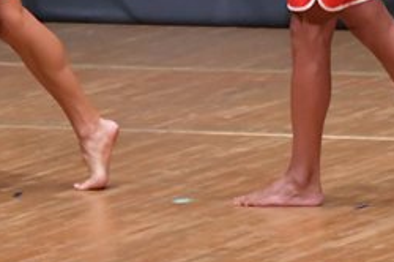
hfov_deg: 2.6
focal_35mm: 792
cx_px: 204
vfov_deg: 1.7
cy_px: -117
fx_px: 8657
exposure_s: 1/400
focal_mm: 170
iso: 6400
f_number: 5.6
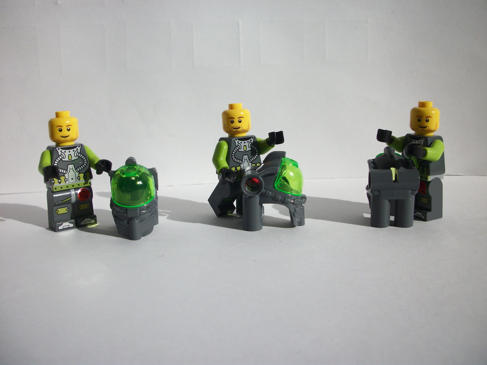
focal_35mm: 35
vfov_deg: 40.7
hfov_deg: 52.6
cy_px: 182
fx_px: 492
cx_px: 244
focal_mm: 6.3
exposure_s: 1/160
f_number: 8.8
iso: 80
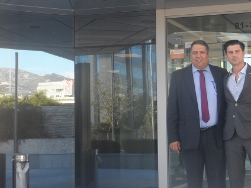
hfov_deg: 22.3
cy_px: 85
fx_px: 631
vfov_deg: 17.0
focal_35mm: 87
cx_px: 189
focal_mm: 6.8
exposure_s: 1/125
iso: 80
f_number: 3.7
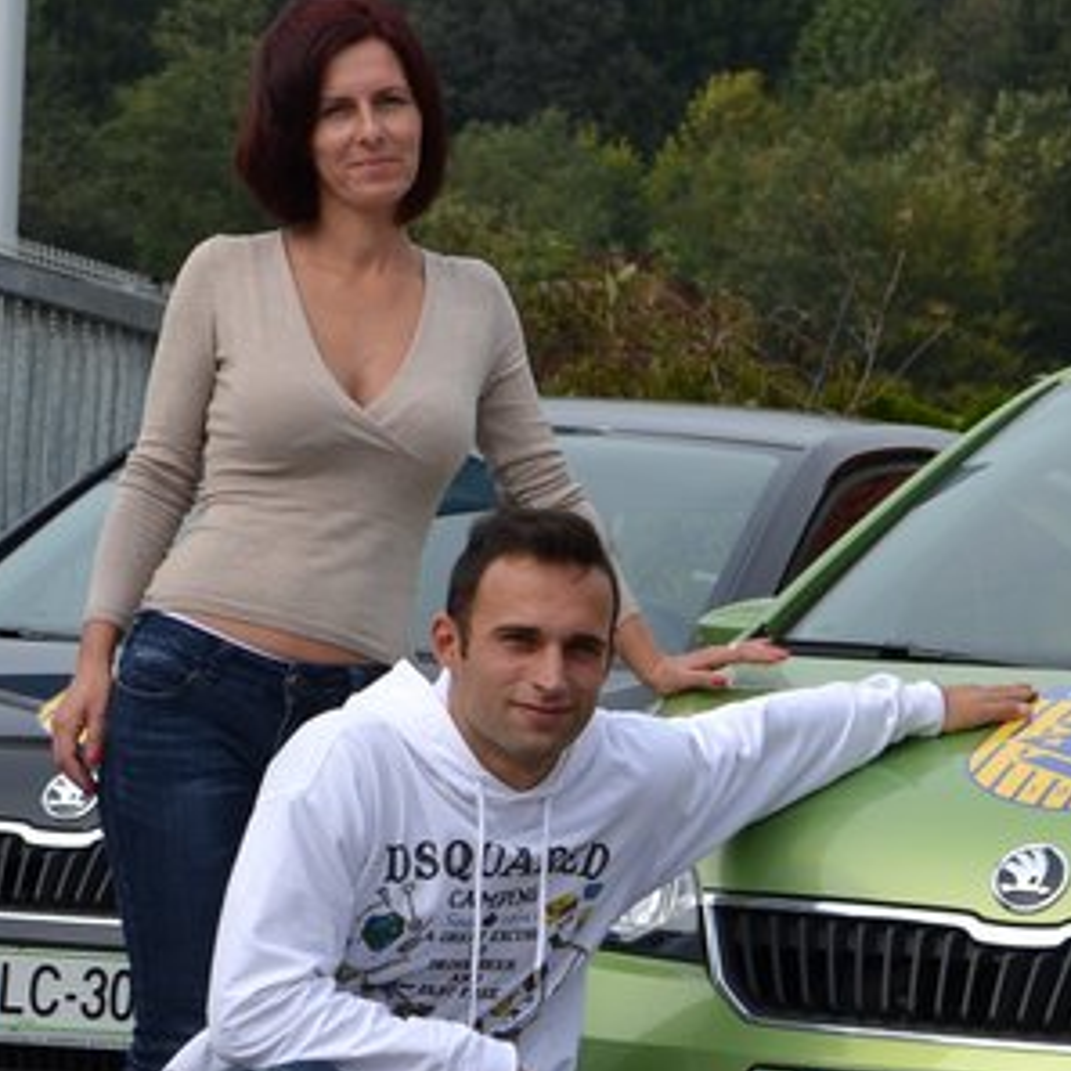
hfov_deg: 10.5
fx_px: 5776
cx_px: 1057
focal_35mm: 165
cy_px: 723
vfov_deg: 10.6
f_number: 8
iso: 100
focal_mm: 48
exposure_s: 1/250
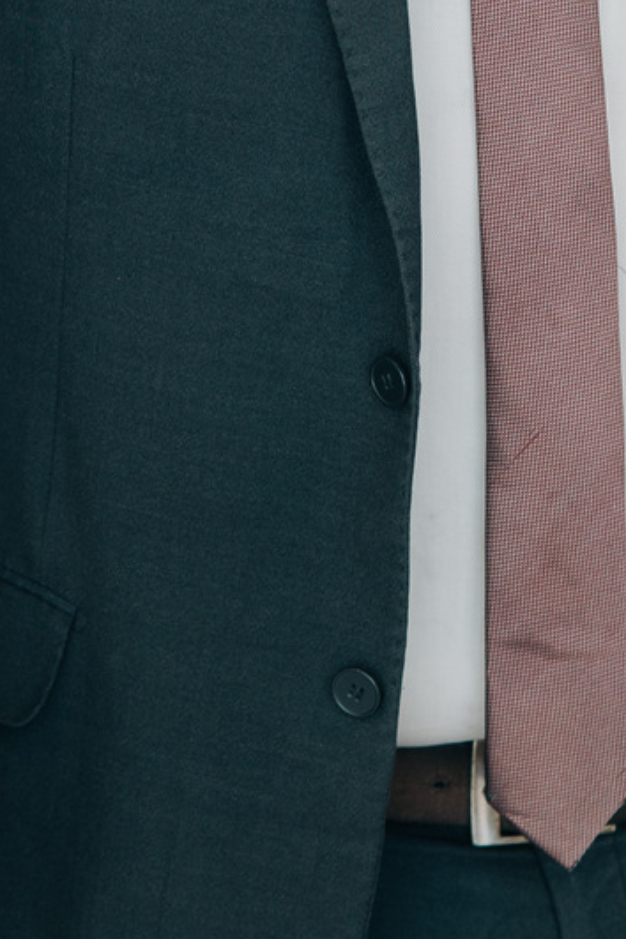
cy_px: -132
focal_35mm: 126
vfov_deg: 15.8
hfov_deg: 10.9
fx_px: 3286
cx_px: 357
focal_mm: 30
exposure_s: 1/100
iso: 100
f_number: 2.8
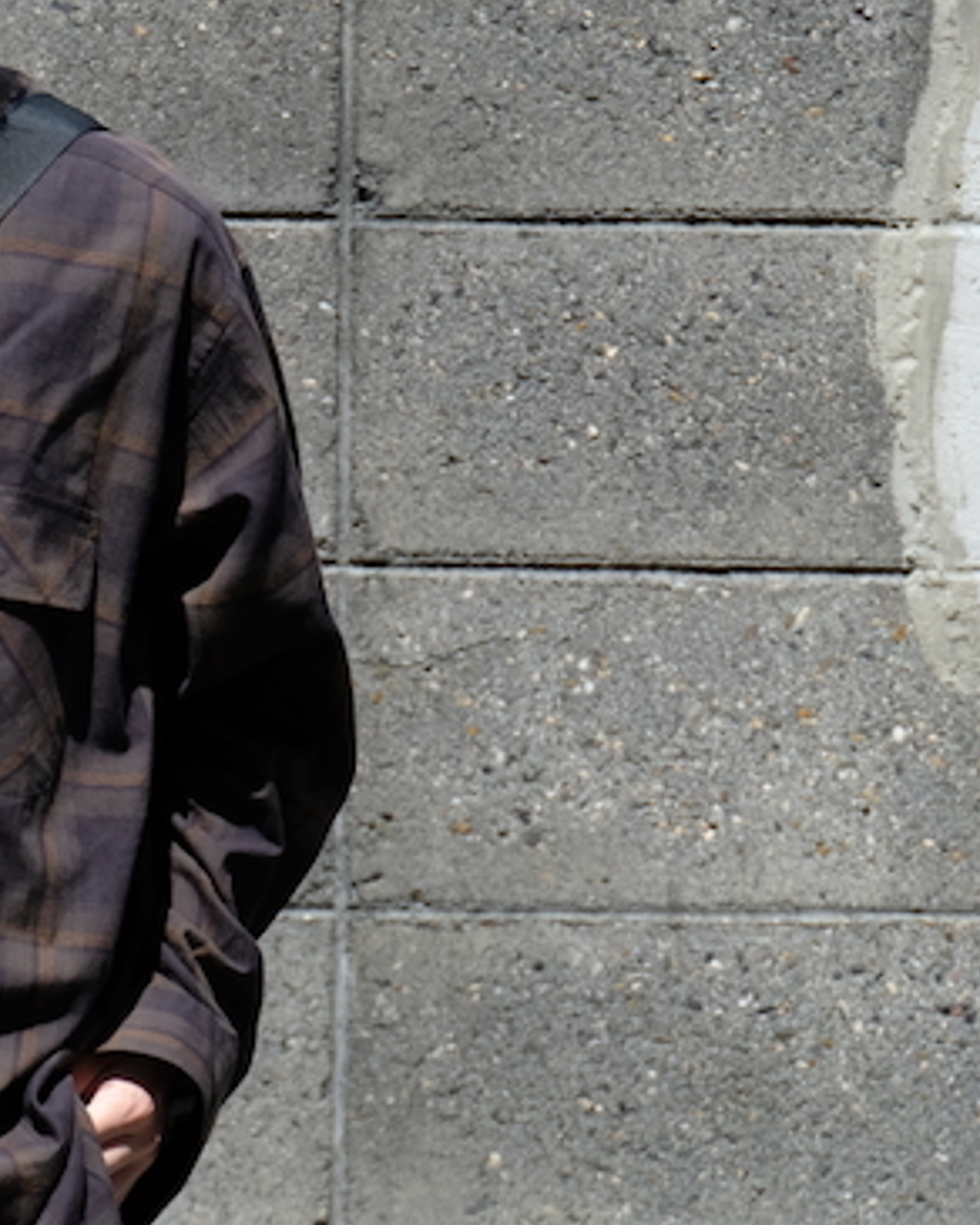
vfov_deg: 4.3
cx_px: 3
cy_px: 596
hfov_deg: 3.5
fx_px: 16170
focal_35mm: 446
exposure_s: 1/900
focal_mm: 135.7
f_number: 6
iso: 400
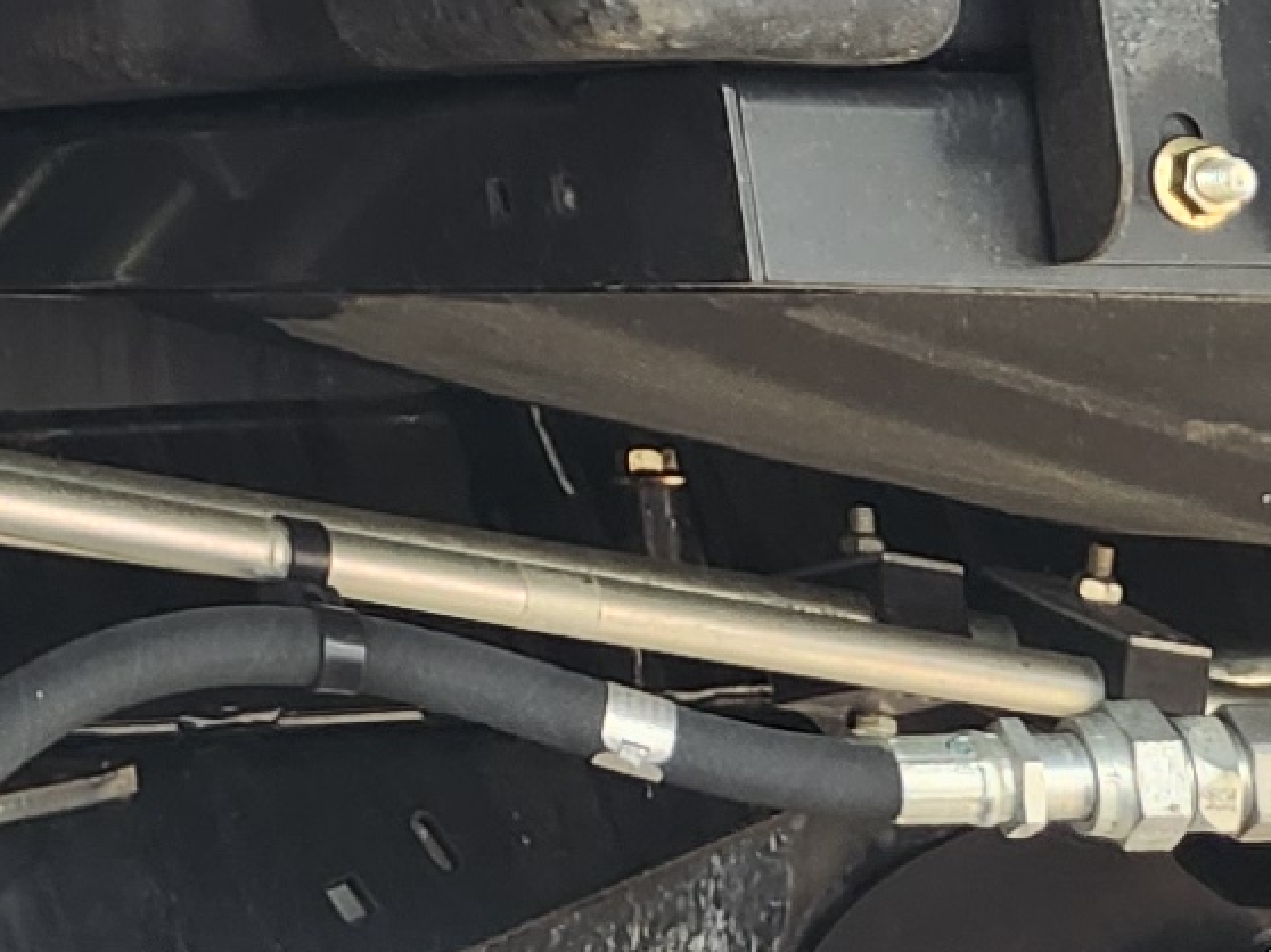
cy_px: -1332
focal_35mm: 165
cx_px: -1663
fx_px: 6056
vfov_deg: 8.3
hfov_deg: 10.5
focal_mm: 5.4
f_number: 1.8
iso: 40
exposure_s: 1/180
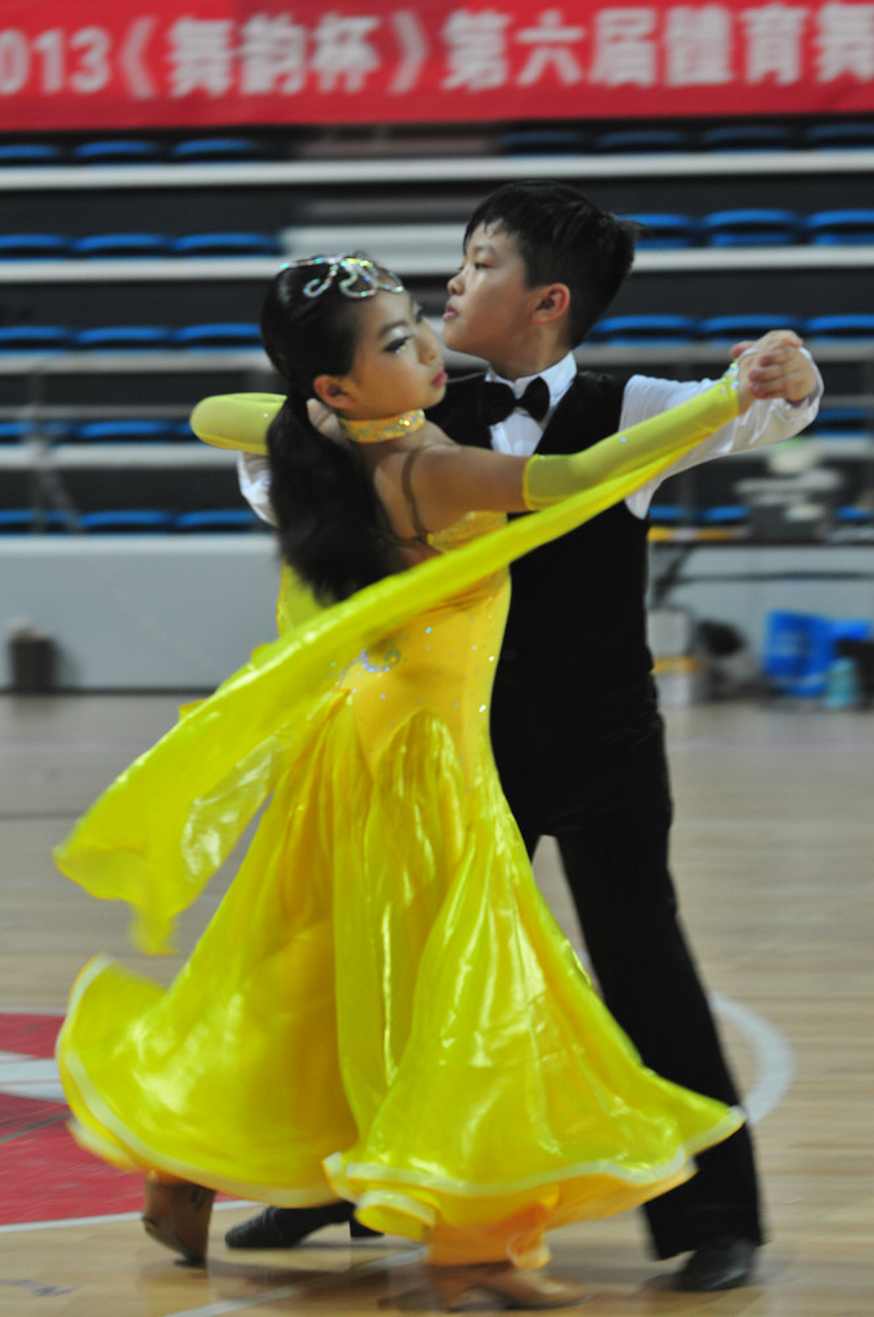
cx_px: 437
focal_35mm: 150
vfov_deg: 13.7
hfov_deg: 9.1
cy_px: 658
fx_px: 5477
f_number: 3.5
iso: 450
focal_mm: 100
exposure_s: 1/30
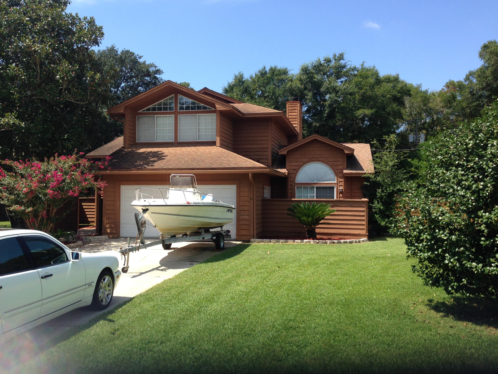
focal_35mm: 33
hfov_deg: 55.4
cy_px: 187
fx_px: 475
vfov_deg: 42.9
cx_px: 249
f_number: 2.4
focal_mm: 4.12
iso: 50
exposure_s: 1/985
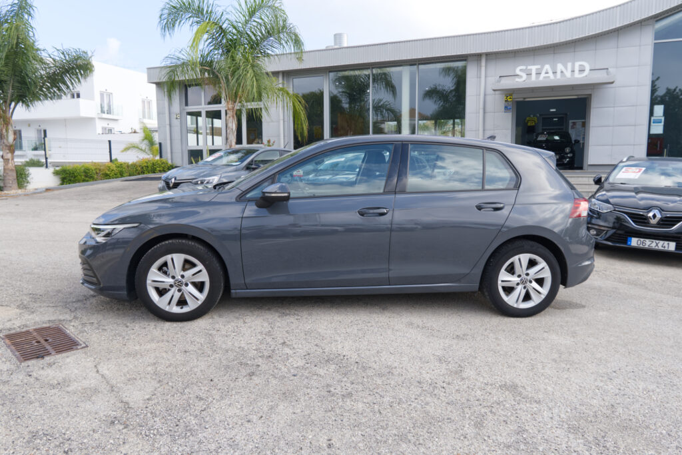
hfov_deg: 69.4
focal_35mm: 26
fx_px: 493
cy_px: 228
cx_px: 341
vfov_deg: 49.6
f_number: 8
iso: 160
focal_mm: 17
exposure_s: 1/80
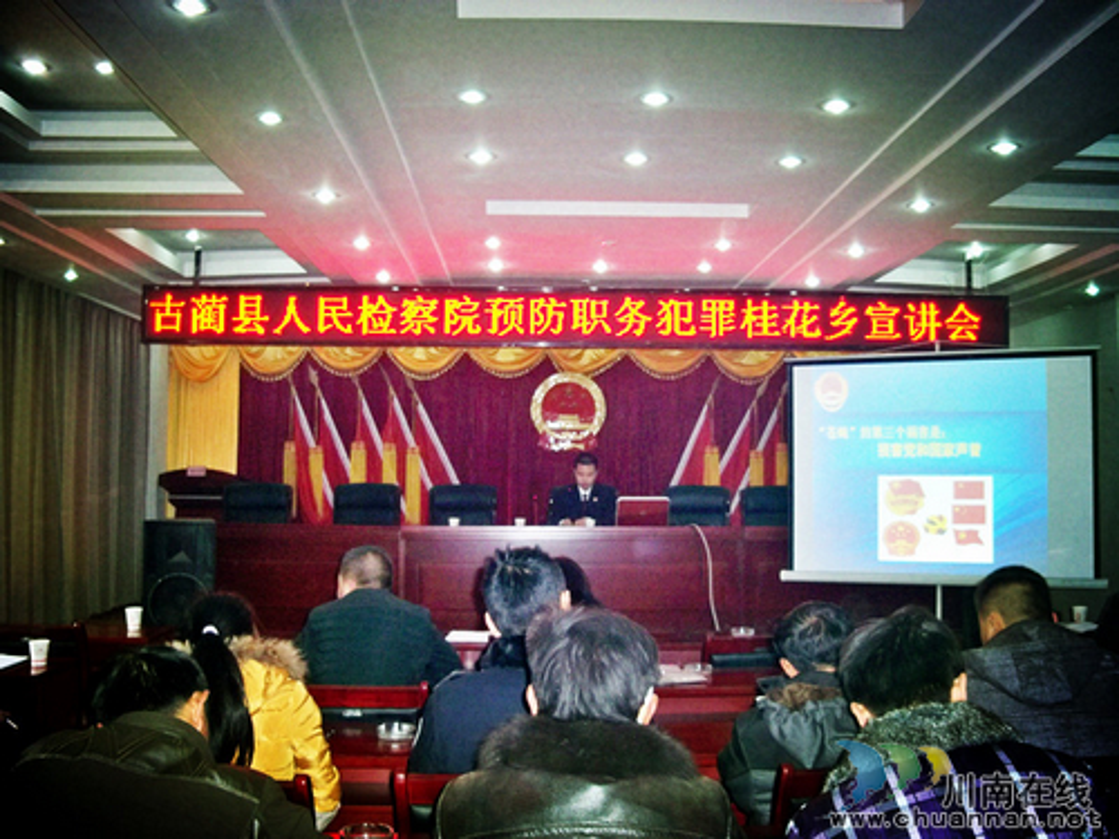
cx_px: 560
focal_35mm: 35
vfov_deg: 40.7
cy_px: 420
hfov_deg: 52.6
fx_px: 1131
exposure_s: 1/30
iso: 200
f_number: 3.5
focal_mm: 6.2
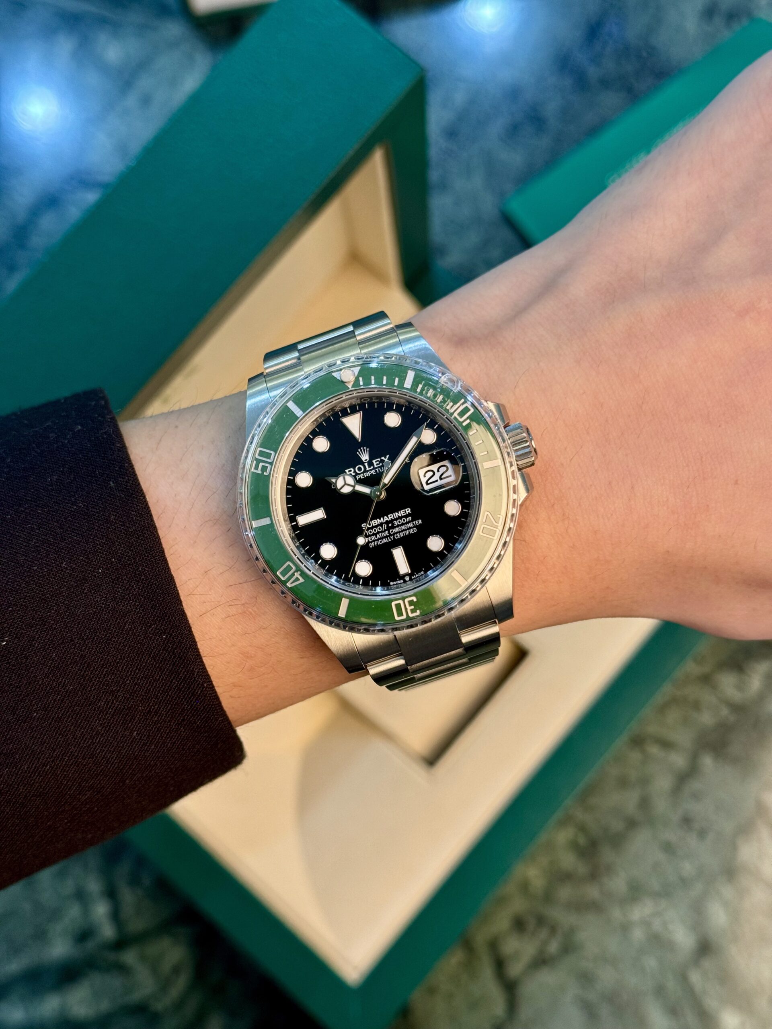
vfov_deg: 39.7
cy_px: 514
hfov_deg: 30.3
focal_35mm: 48
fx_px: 1427
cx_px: 386
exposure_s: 1/50
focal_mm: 6.76
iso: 100
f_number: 1.78
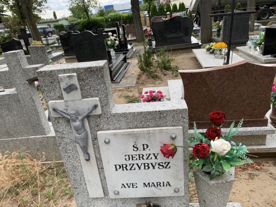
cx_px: 138
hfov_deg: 67.3
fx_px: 207
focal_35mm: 26
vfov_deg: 53.1
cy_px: 104
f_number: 1.8
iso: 25
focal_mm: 4.25
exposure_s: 1/441
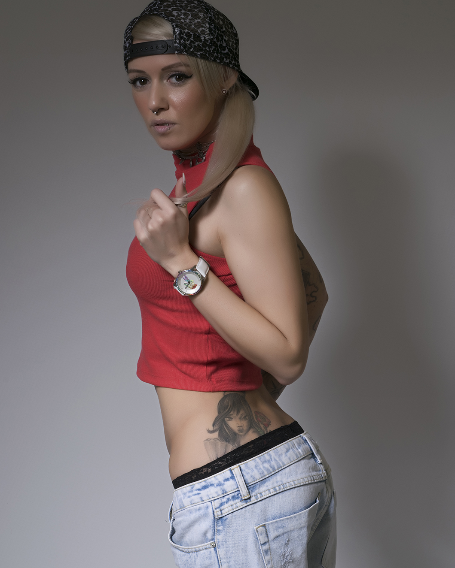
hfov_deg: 16.4
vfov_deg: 20.5
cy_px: 328
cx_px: 228
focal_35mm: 94
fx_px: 1575
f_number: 14
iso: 100
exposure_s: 1/100
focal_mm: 55
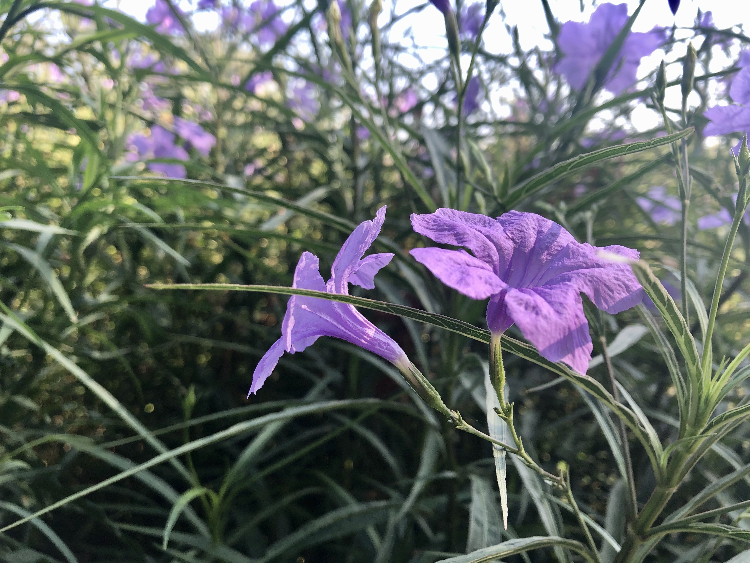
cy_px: 282
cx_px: 375
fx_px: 607
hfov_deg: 63.4
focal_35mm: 28
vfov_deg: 49.7
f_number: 1.8
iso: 20
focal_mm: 4
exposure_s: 1/223
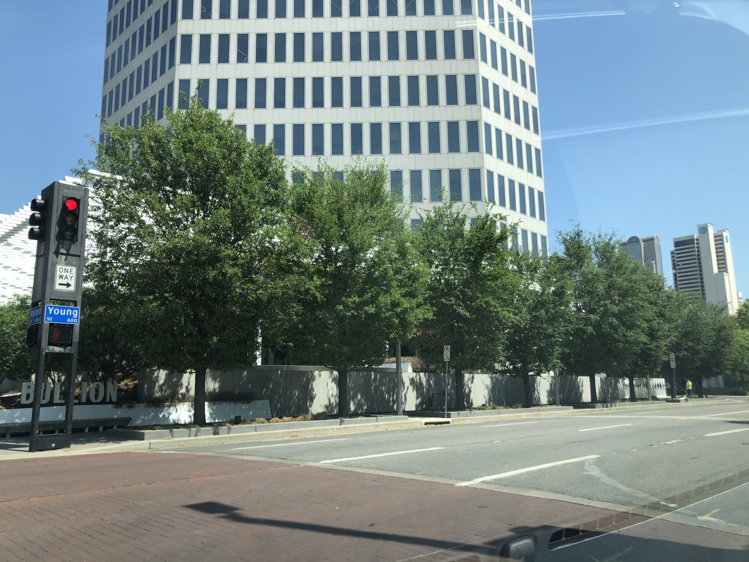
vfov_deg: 49.7
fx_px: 606
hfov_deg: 63.4
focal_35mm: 28
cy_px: 281
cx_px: 374
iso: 20
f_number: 1.8
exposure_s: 1/1066
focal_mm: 3.99
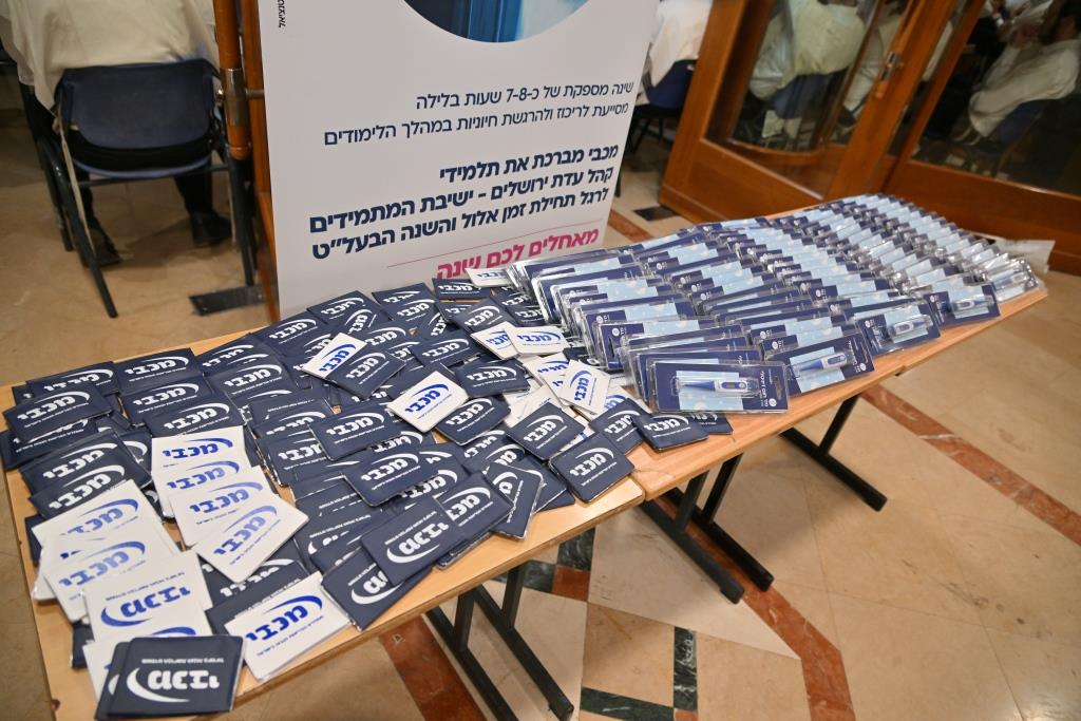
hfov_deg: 73.7
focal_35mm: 24
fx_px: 721
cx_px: 540
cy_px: 360
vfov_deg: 53.1
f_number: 4
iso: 800
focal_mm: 24
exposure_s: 1/250
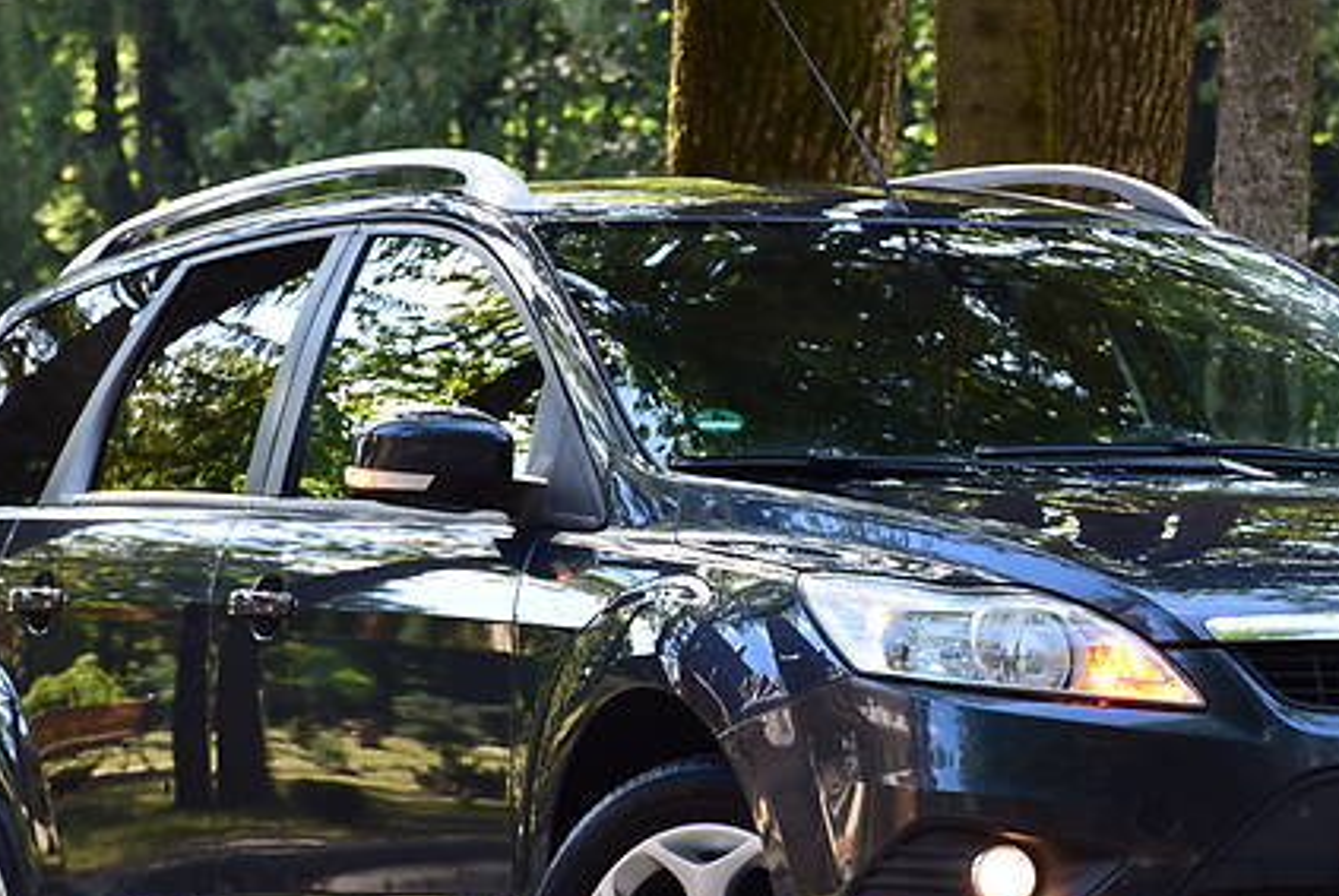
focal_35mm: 284
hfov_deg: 7.2
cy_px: 625
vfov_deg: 4.8
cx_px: 984
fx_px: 10574
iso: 400
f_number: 9
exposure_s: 1/100
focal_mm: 100
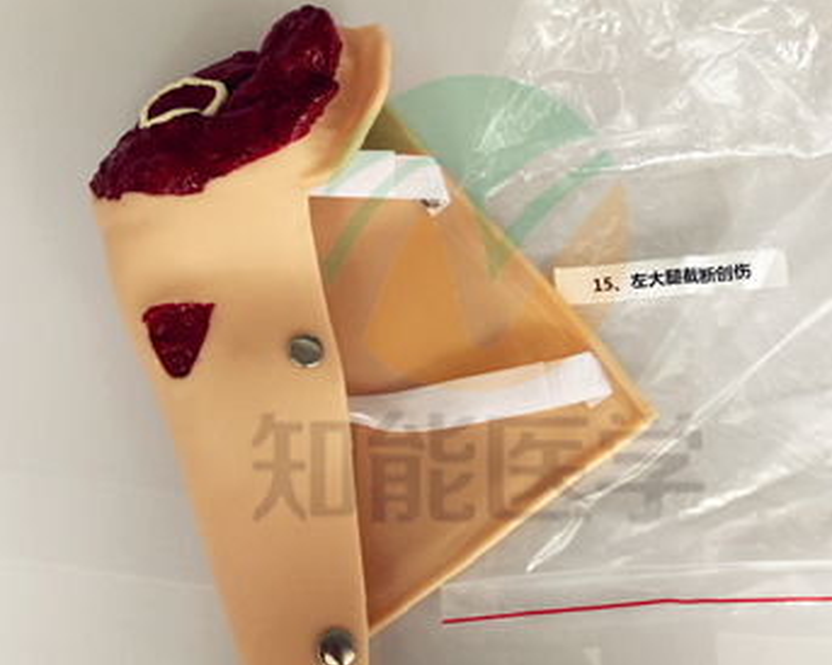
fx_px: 960
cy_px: 306
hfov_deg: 46.7
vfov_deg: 38.2
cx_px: 475
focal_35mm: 39
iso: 50
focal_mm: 4.15
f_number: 2.2
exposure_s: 1/33
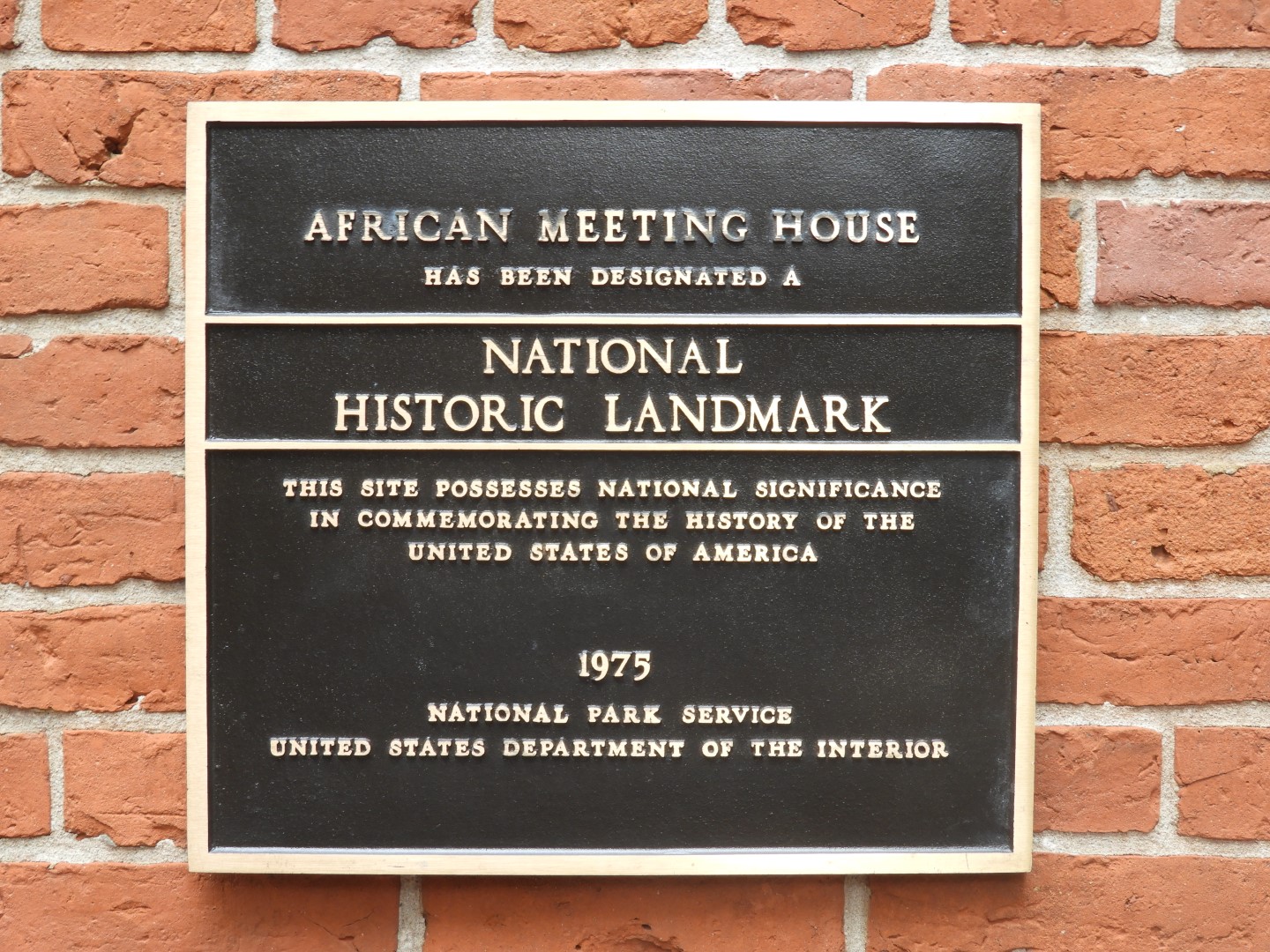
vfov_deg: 21.0
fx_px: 2568
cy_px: 476
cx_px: 635
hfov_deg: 27.8
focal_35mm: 70
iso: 125
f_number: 4.5
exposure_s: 1/30
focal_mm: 12.5
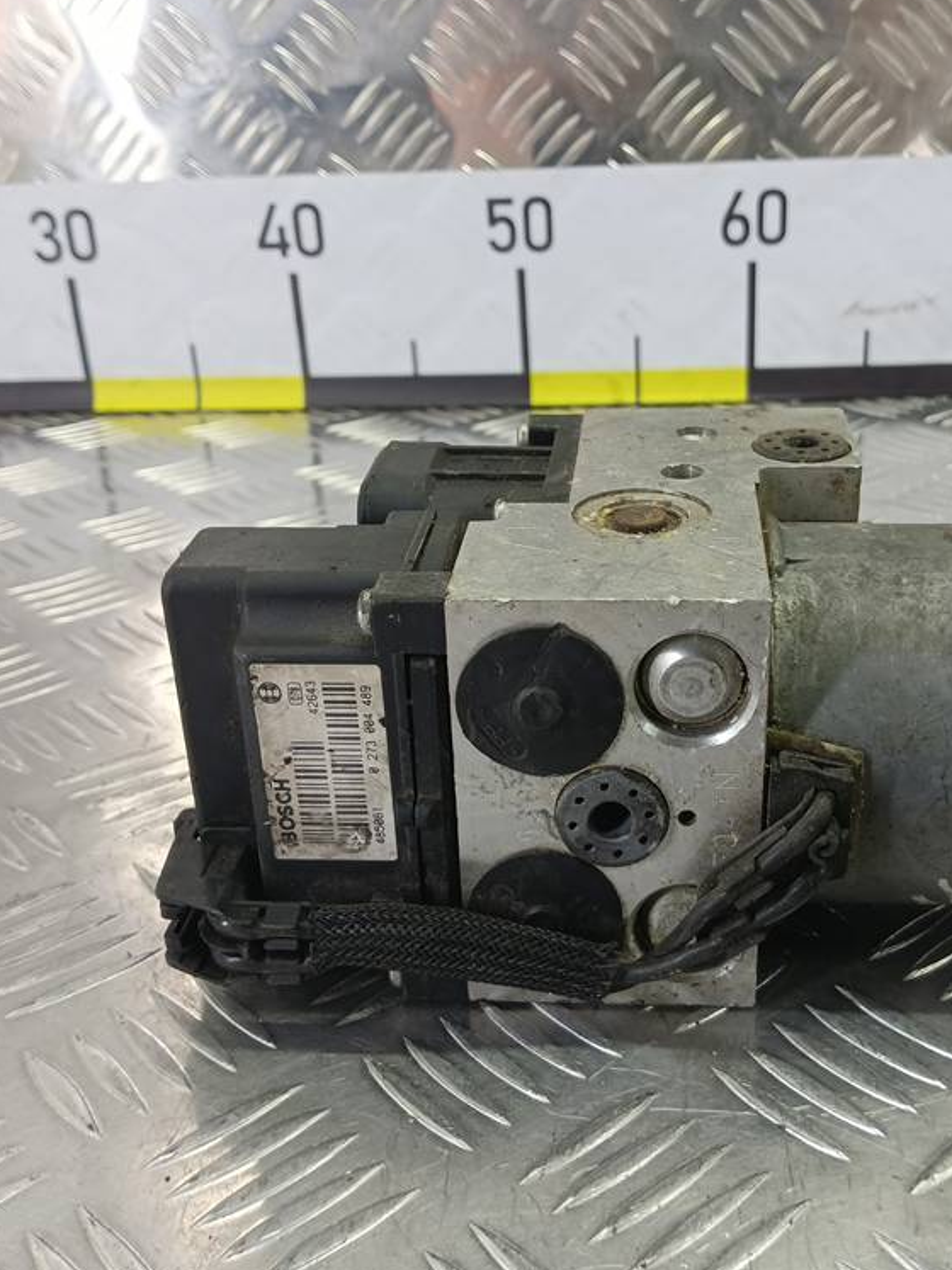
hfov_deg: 38.4
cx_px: 590
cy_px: 627
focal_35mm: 37
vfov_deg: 50.1
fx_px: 1357
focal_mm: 4.11
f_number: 1.6
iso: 176
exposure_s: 1/50
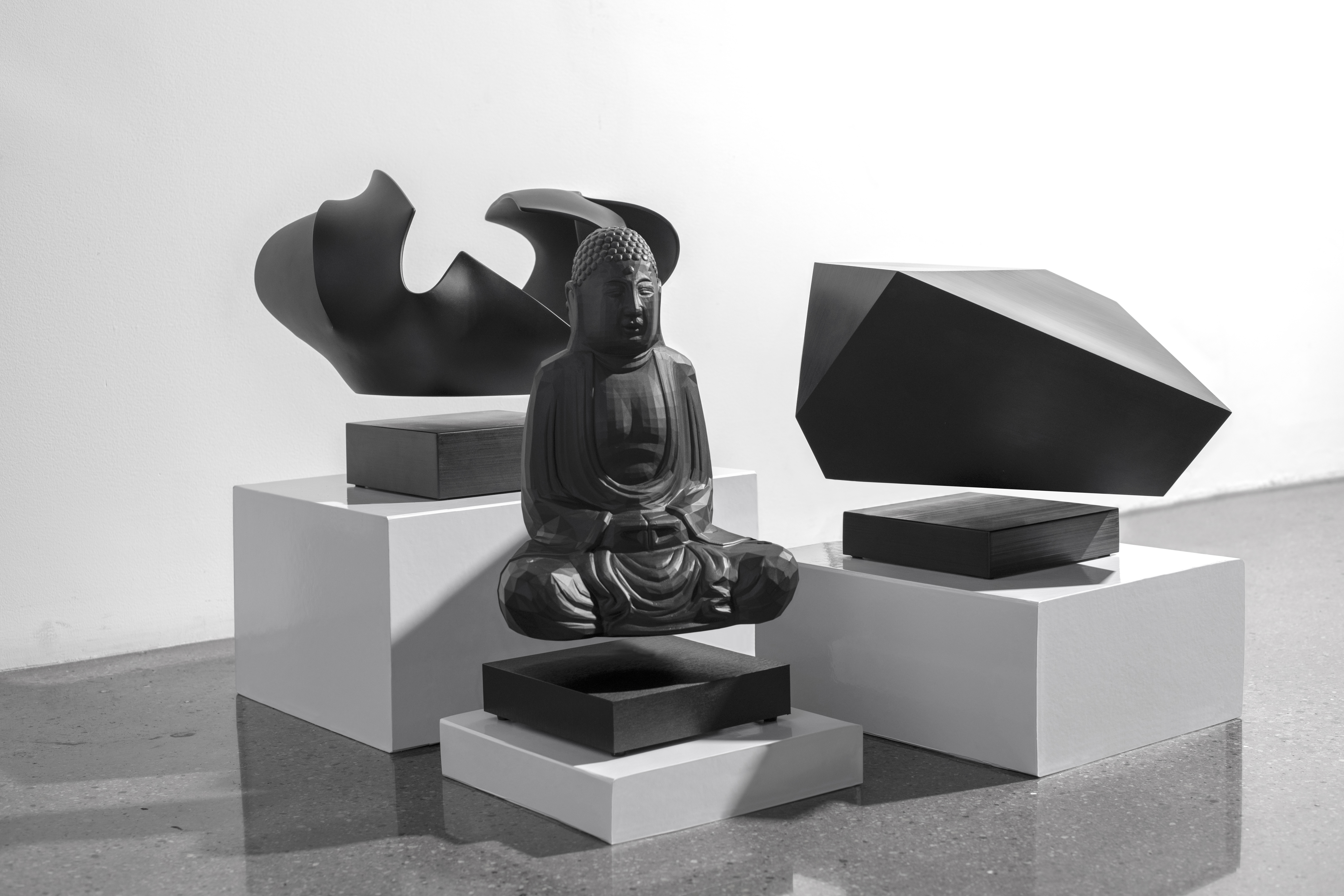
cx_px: 666
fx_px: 1904
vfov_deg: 26.5
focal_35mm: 51
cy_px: 446
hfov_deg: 38.9
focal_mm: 50
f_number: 6.3
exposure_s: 1/125
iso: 200
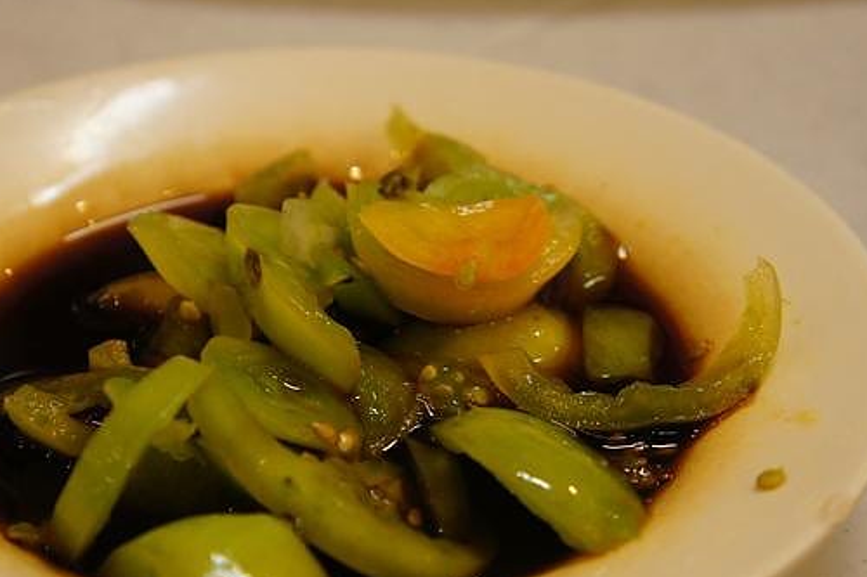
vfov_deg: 18.8
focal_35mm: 72
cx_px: 361
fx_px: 1733
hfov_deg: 28.0
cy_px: 411
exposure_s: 1/50
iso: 640
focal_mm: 30
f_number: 4.5
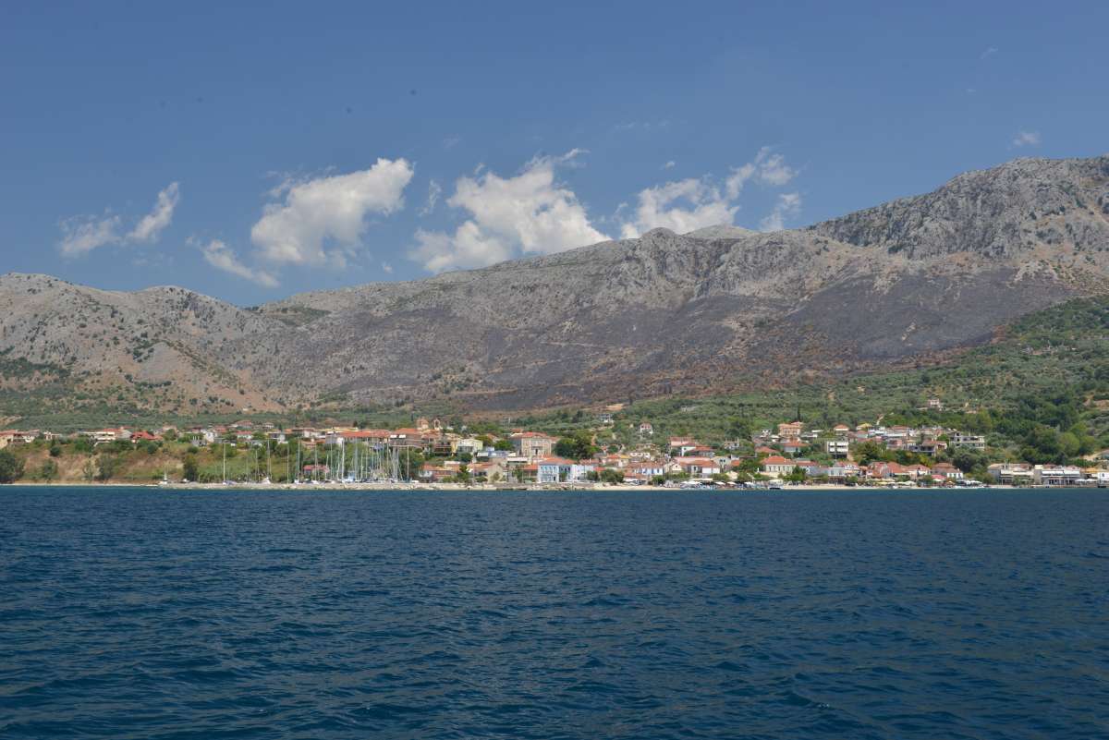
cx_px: 554
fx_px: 1109
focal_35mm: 36
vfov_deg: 36.9
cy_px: 370
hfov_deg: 53.1
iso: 800
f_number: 13
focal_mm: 36
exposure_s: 1/320
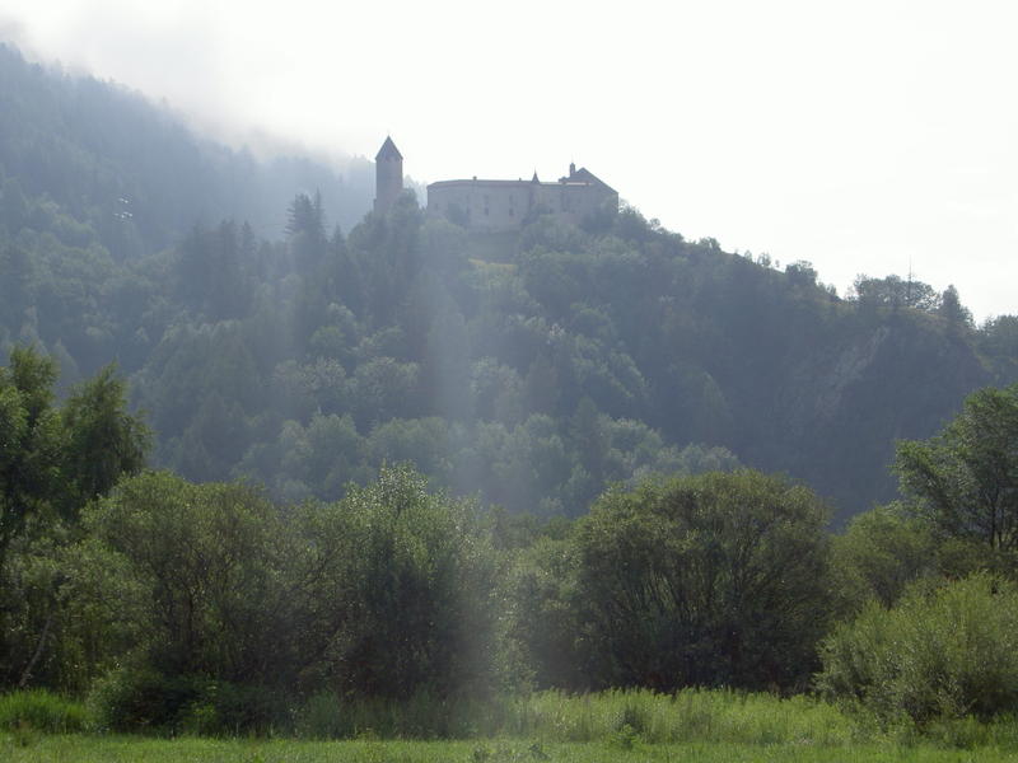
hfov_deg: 23.3
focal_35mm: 84
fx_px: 2470
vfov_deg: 17.6
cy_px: 382
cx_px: 509
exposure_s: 1/400
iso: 50
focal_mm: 17.4
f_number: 6.8
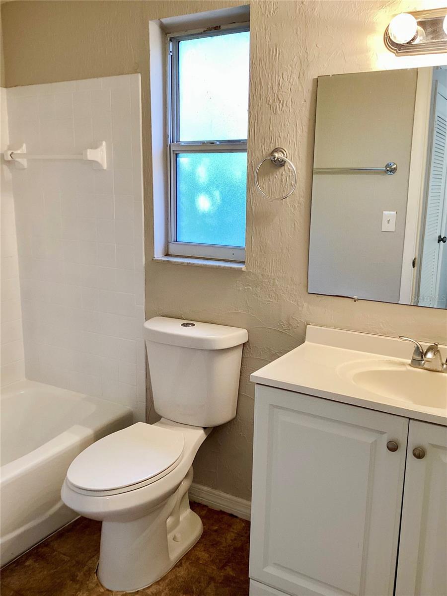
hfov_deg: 45.4
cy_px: 298
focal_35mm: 31
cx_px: 224
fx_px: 534
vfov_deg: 58.4
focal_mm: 3.3
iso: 80
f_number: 2.4
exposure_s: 1/60
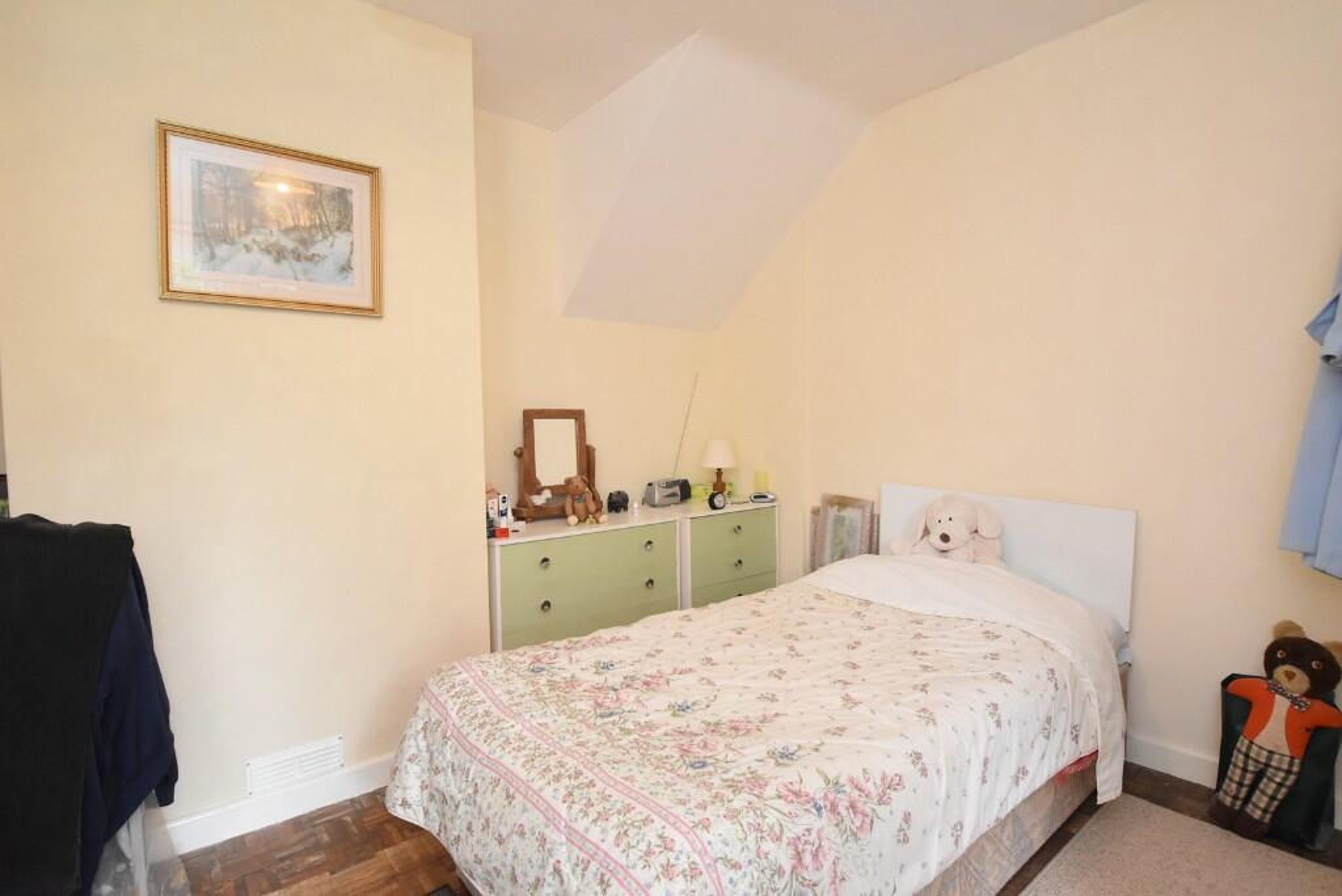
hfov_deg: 92.4
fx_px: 643
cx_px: 671
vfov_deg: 69.7
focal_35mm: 17
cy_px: 448
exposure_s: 1/80
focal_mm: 11.5
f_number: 4
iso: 1600
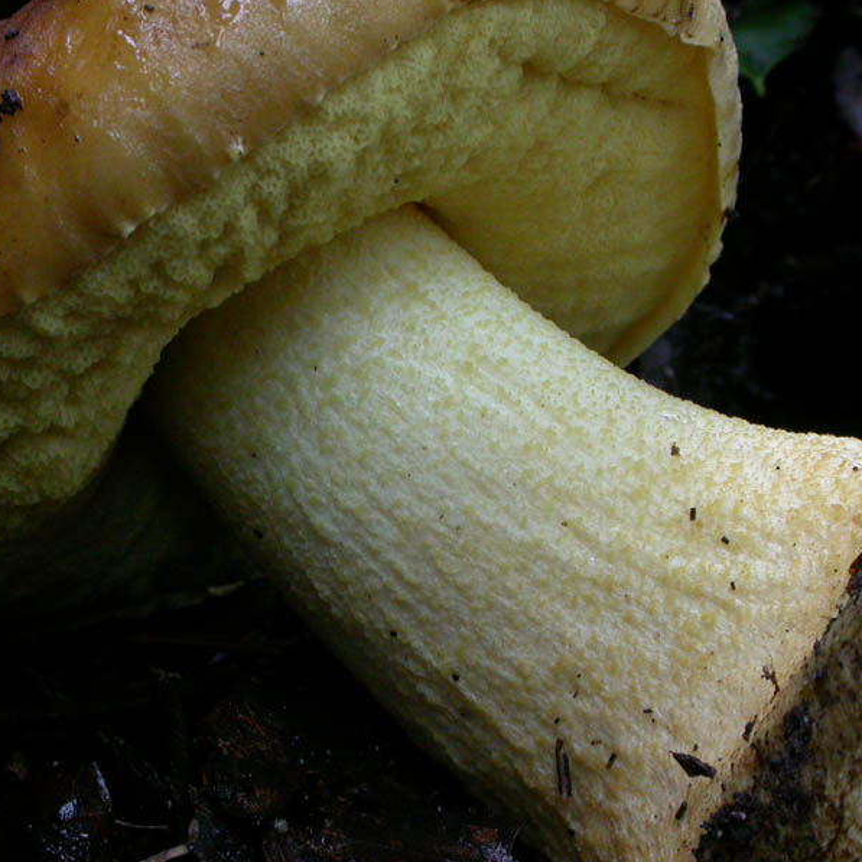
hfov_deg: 10.1
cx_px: 286
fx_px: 4874
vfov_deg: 10.1
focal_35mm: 173
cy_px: 430
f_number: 9.9
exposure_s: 1/4
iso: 200
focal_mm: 30.2
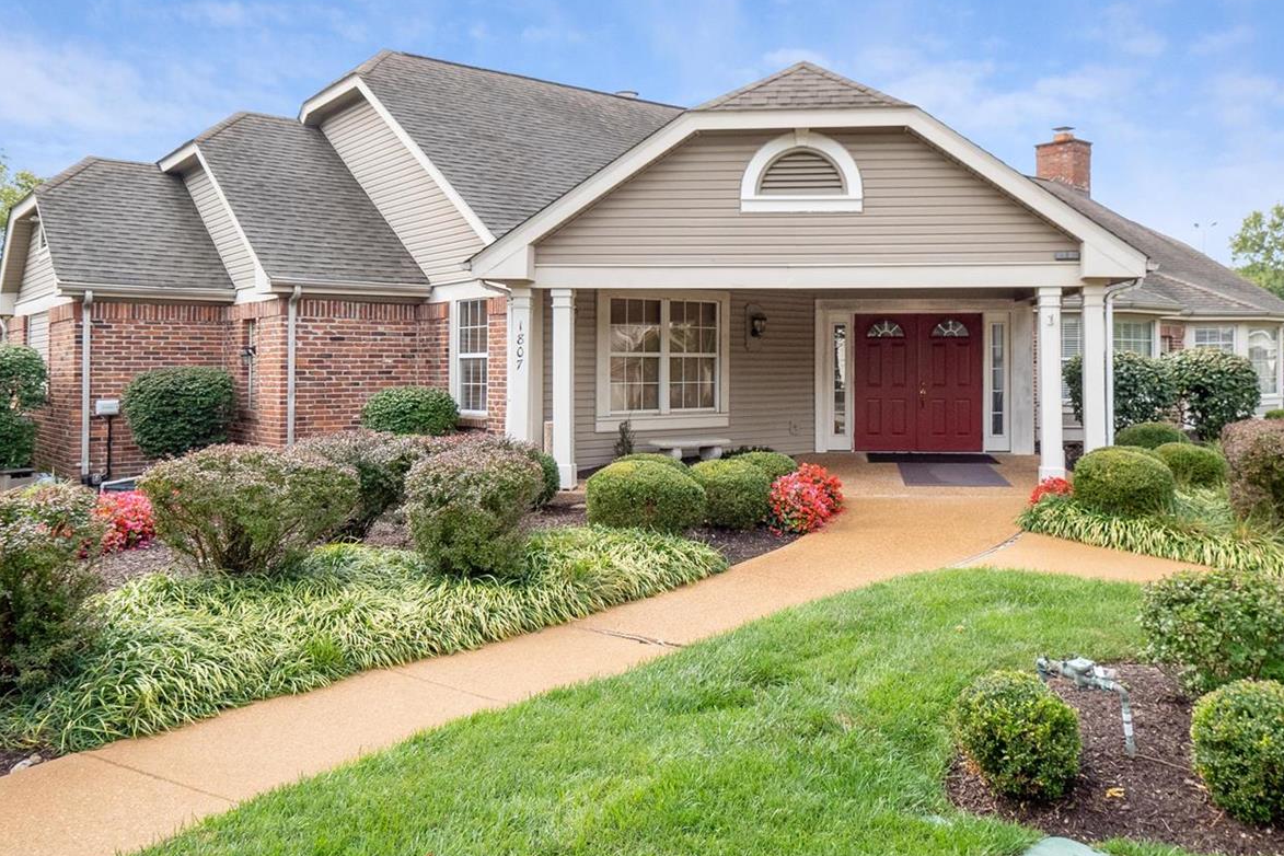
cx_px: 752
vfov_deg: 43.3
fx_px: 1070
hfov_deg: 61.5
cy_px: 328
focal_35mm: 30
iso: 400
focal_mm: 11
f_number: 8
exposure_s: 1/250
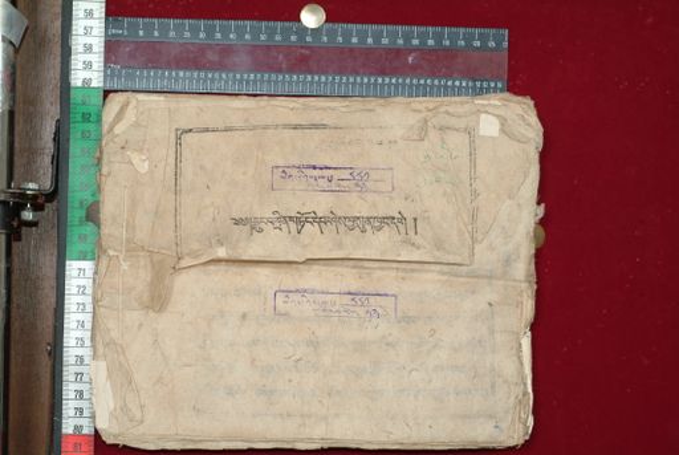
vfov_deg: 15.5
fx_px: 1672
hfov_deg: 23.0
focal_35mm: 88
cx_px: 340
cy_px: 228
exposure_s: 1/20
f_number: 13
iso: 160
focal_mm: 59
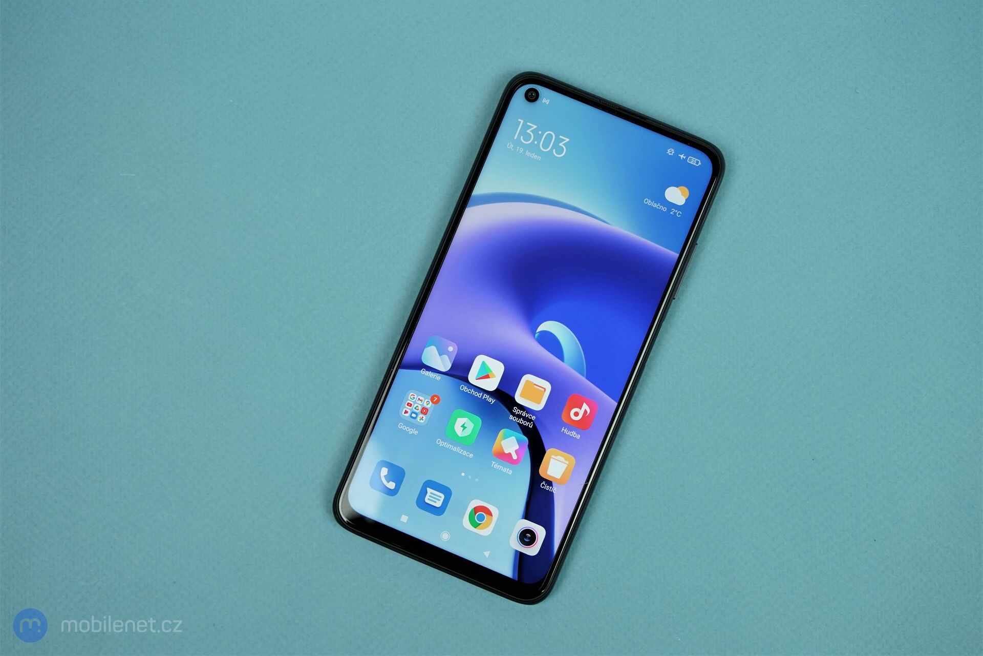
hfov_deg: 46.4
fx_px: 1147
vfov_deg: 31.9
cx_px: 492
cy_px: 328
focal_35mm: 42
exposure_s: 1/160
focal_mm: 42
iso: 640
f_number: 5.6
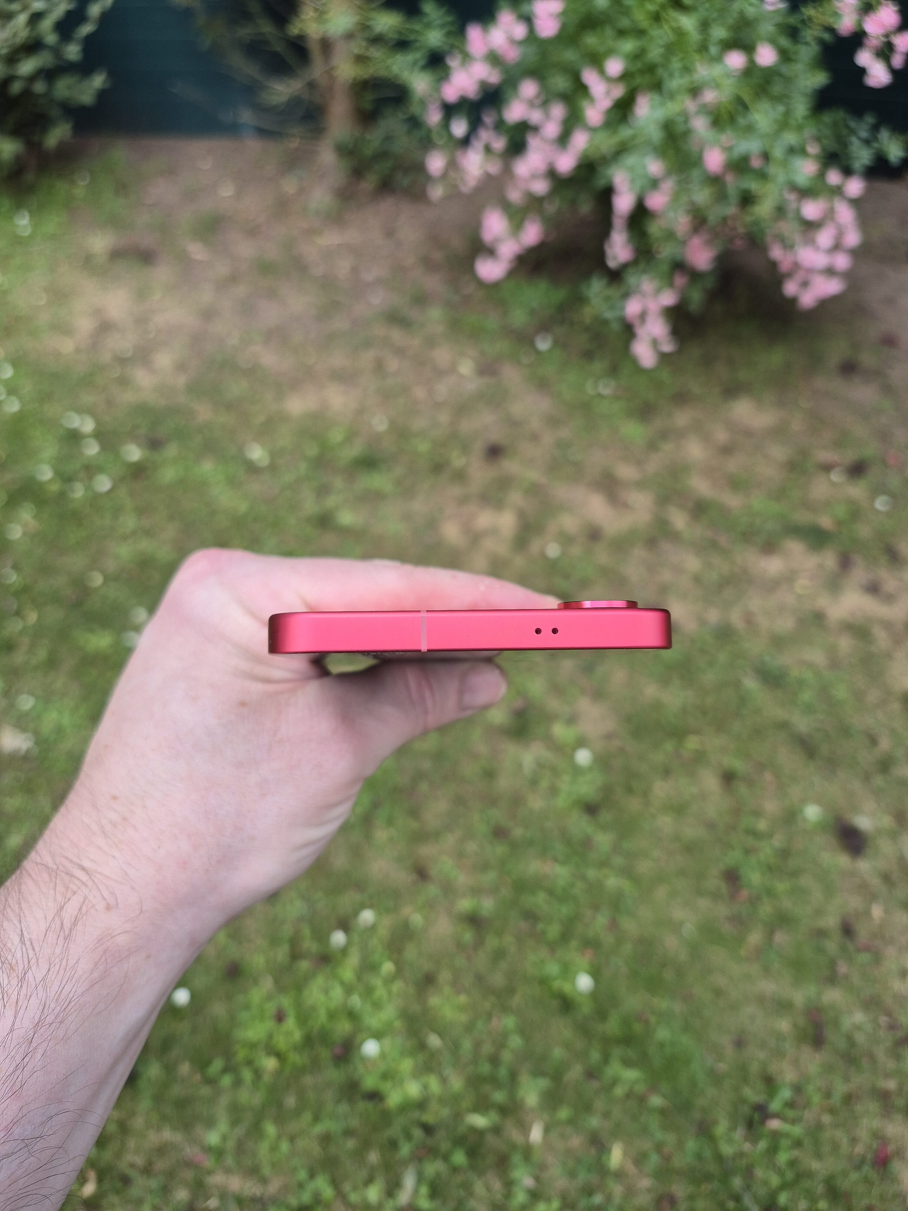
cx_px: 454
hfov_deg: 58.9
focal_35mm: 23
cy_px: 606
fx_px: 804
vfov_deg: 73.9
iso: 100
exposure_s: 1/180
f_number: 1.8
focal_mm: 5.4
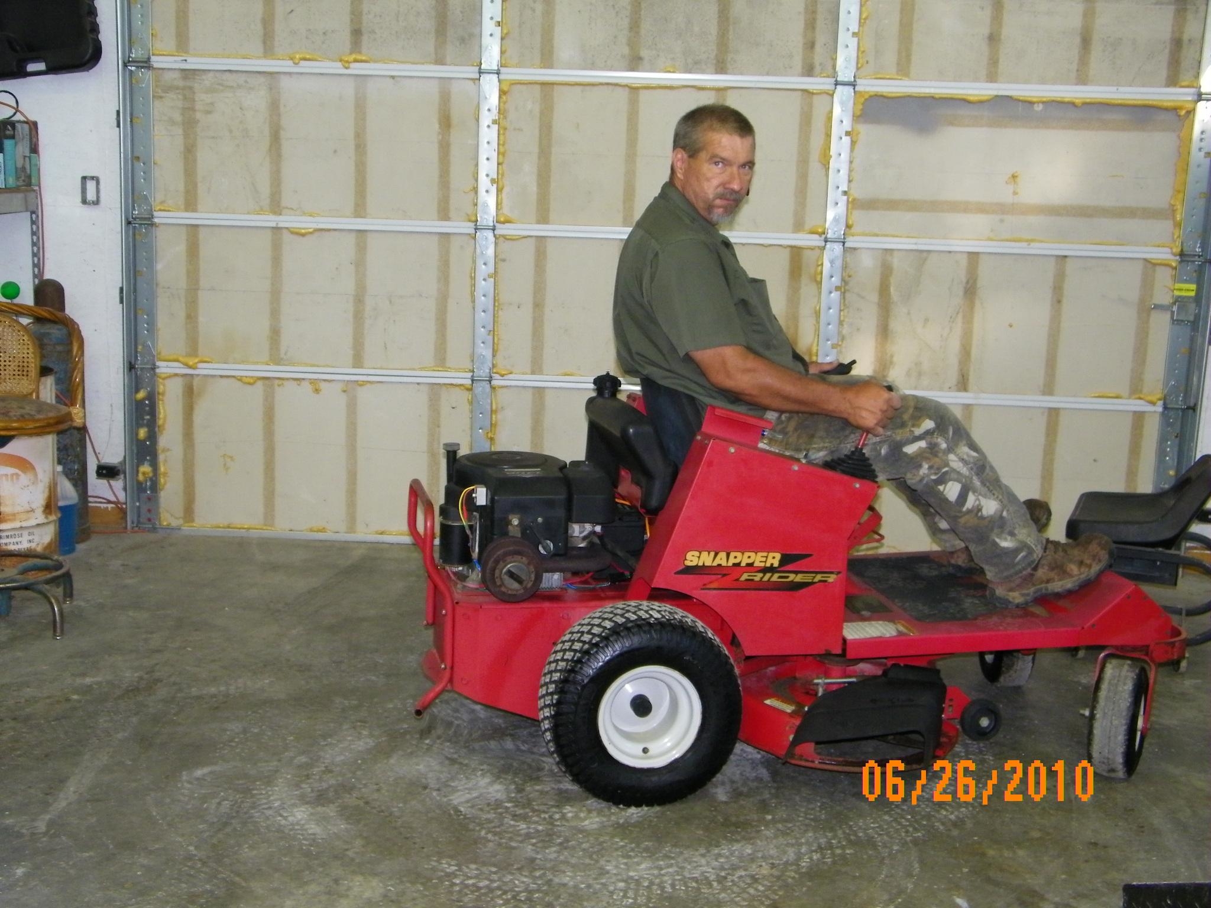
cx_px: 606
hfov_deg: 43.9
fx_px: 1504
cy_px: 454
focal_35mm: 43
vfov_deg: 33.6
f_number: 3.8
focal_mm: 7.6
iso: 200
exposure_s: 1/40
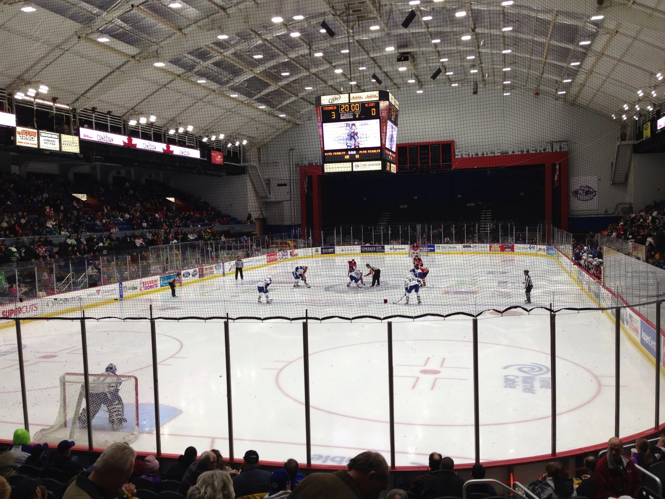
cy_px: 250
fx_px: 634
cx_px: 332
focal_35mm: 33
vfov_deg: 42.9
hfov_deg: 55.4
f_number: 2.4
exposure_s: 1/60
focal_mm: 4.13
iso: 50
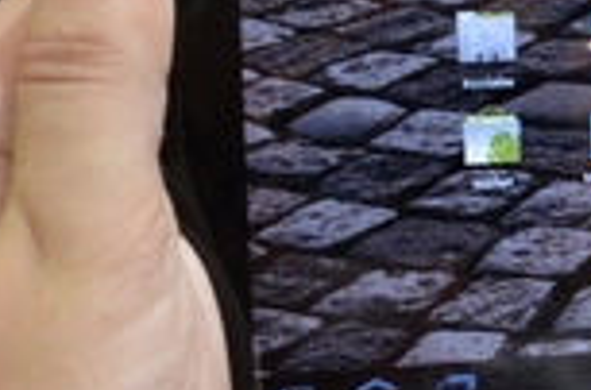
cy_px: -35
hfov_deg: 16.8
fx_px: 1849
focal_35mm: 113
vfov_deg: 11.9
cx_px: 834
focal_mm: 18
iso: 400
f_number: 4.5
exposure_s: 1/80
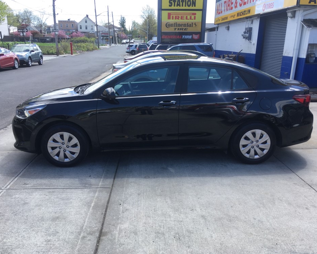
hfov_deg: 57.2
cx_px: 156
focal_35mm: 31
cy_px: 129
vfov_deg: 47.1
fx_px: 291
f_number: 2.2
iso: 25
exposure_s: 1/427
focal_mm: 4.15
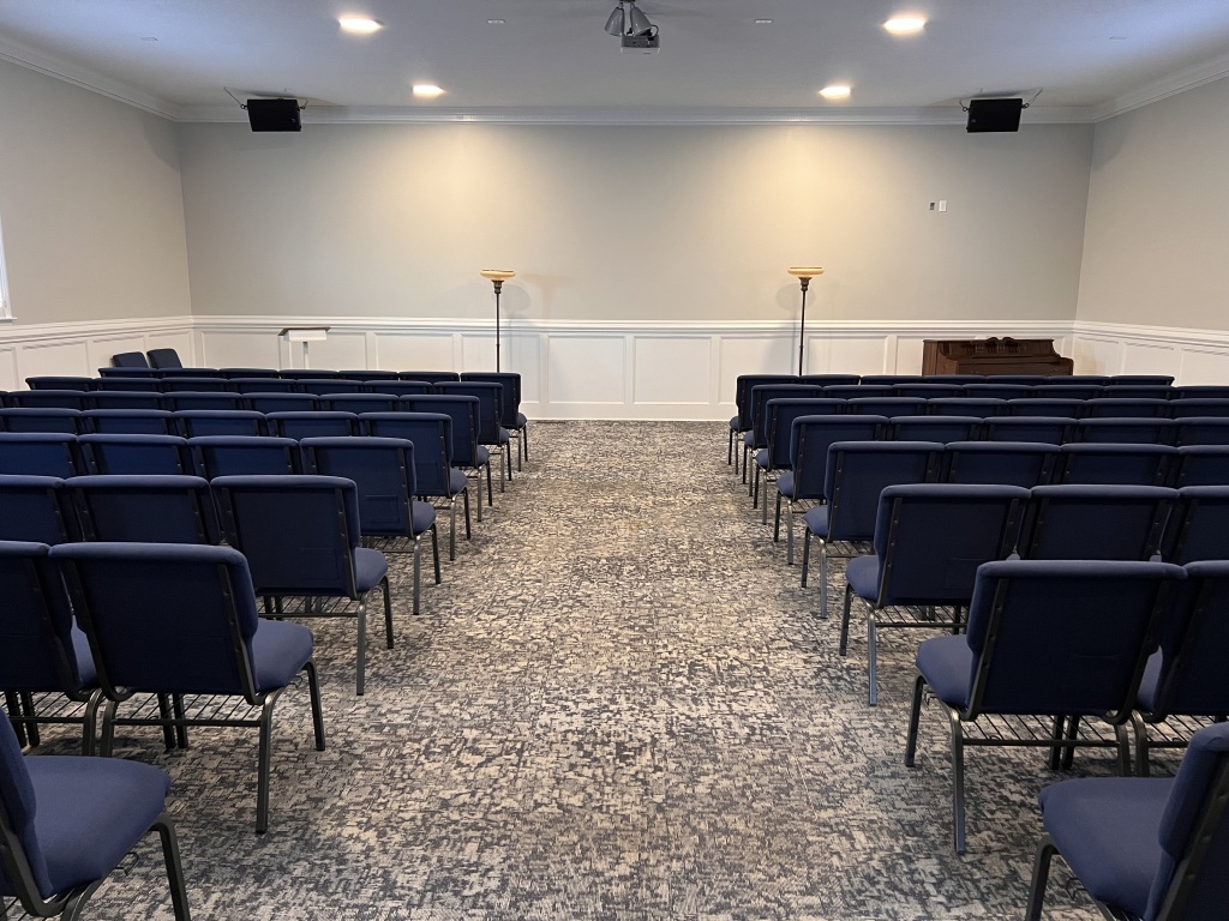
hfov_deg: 67.3
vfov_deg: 53.1
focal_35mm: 26
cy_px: 460
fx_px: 923
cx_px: 614
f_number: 1.5
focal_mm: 5.7
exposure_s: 1/60
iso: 320
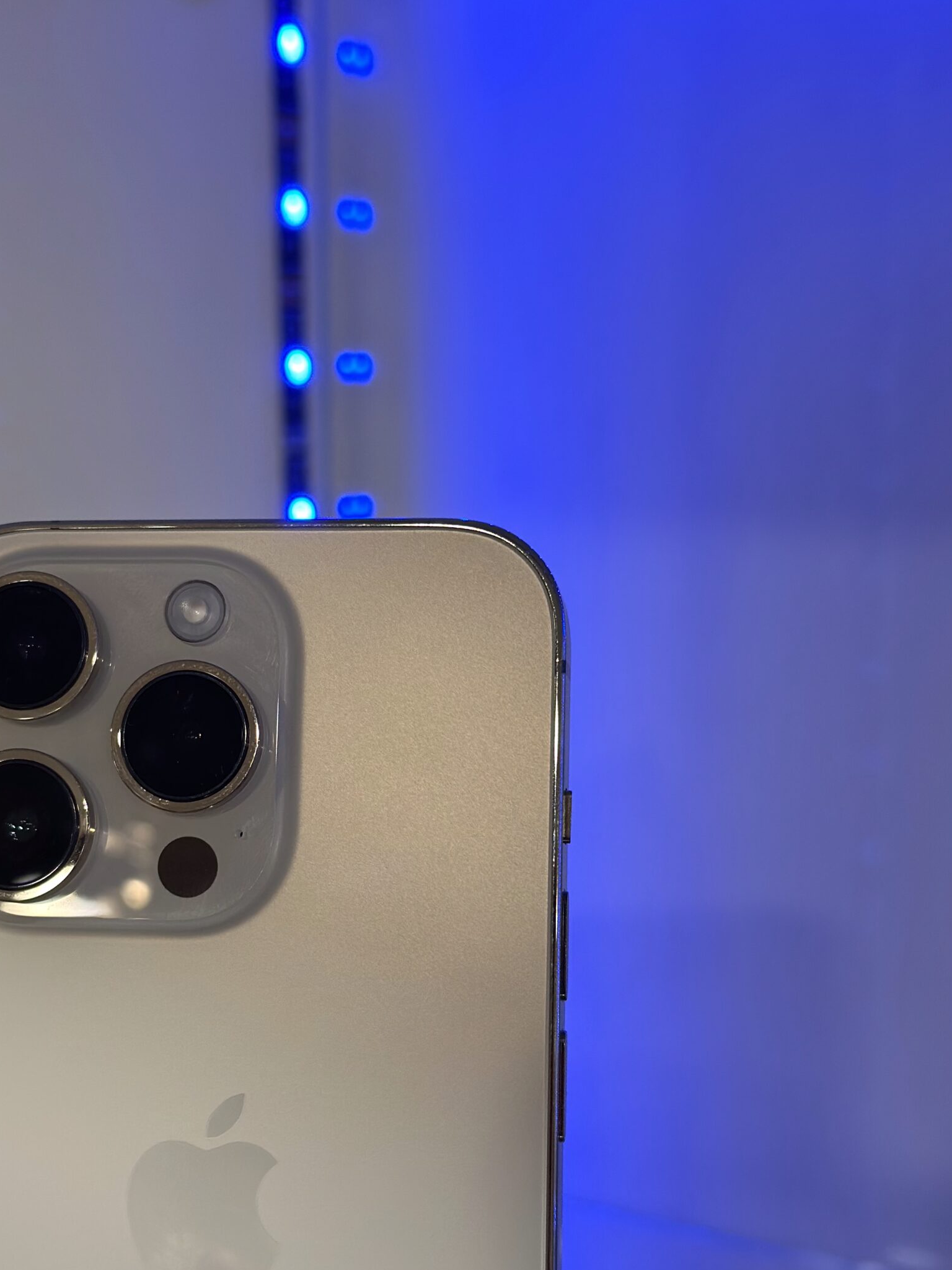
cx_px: 364
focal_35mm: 60
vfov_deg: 32.2
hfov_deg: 24.4
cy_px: 674
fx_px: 2200
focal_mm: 6.86
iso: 160
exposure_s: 1/100
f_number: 1.78
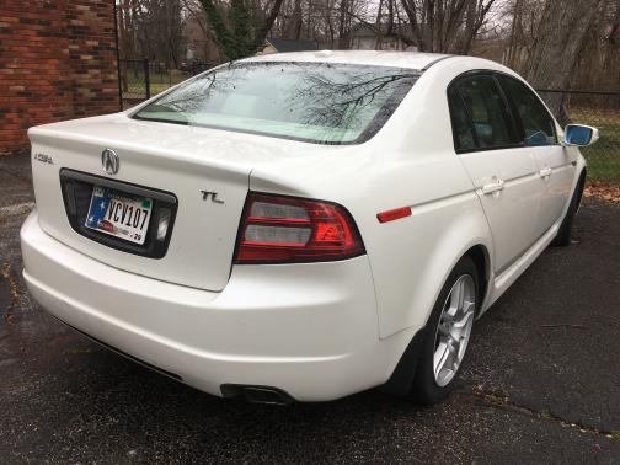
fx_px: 519
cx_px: 310
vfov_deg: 48.2
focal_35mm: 29
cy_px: 232
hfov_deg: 61.7
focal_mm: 4.15
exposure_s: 1/120
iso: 25
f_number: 2.2
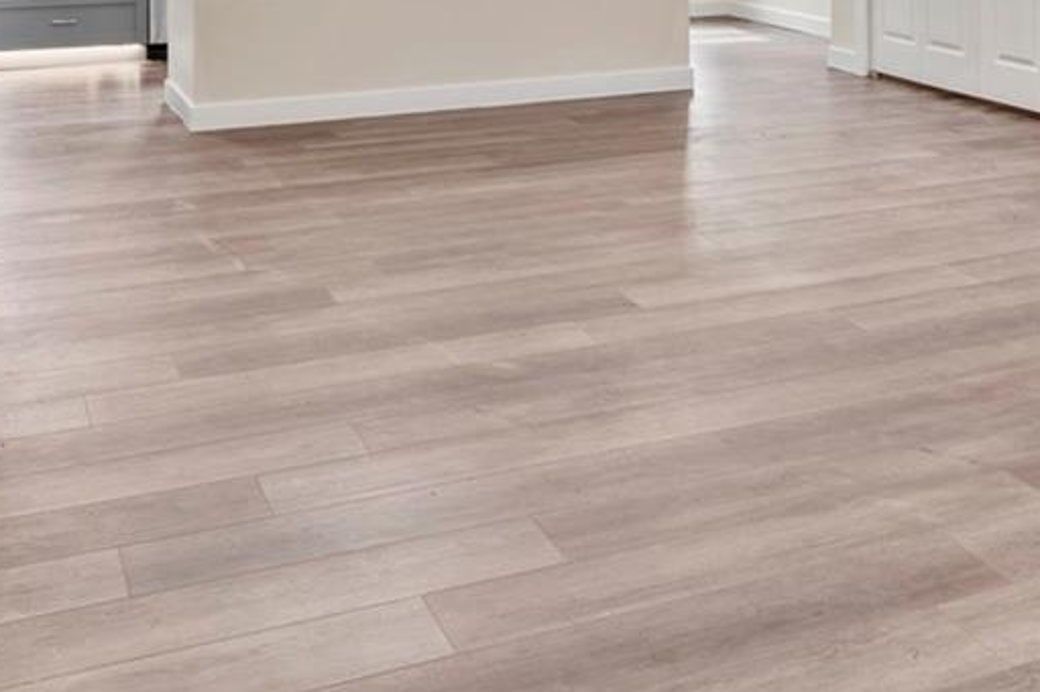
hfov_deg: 40.1
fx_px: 1420
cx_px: 590
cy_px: -159
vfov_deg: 24.5
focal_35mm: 49
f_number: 8
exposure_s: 1/3
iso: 320
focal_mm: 15.7
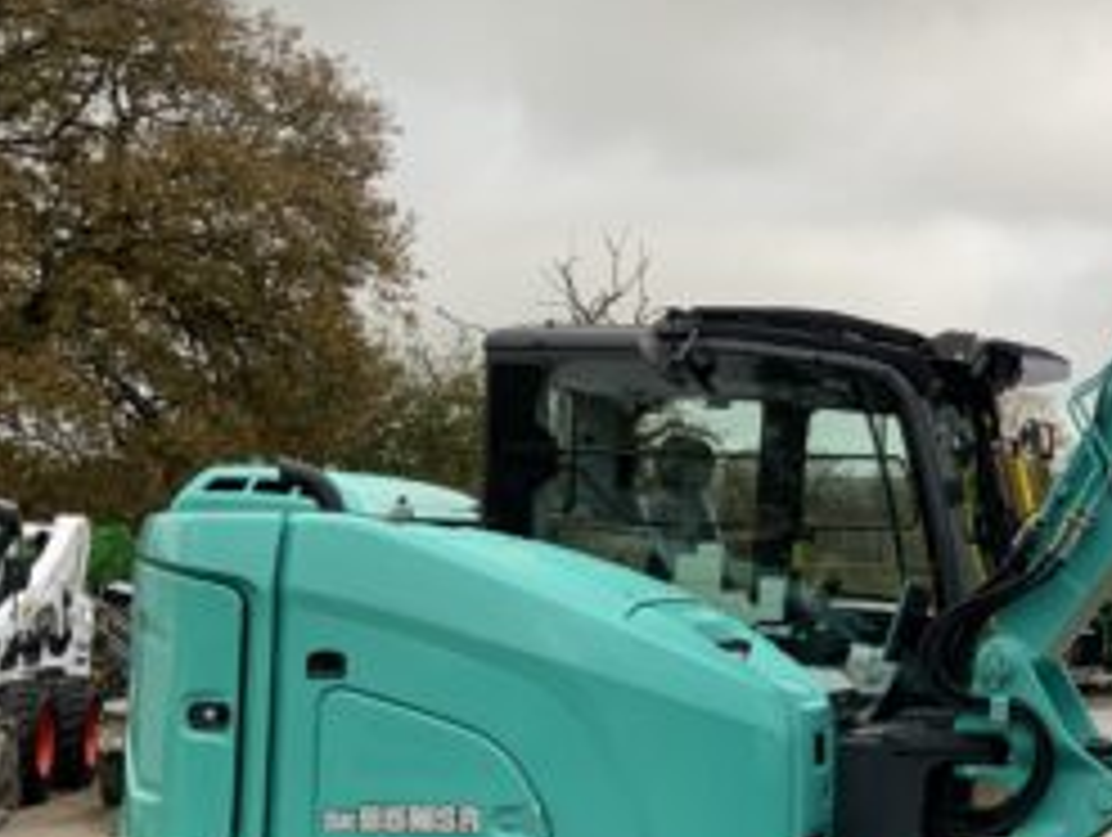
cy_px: 472
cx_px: 1387
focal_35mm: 75
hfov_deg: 23.4
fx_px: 2413
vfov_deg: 19.7
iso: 20
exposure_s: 1/122
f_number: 1.8
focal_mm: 3
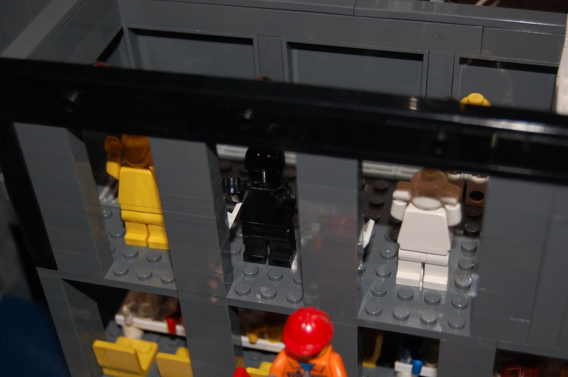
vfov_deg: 23.7
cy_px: 188
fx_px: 899
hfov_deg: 35.1
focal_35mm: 57
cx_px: 284
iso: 800
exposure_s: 1/60
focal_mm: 38
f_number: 5
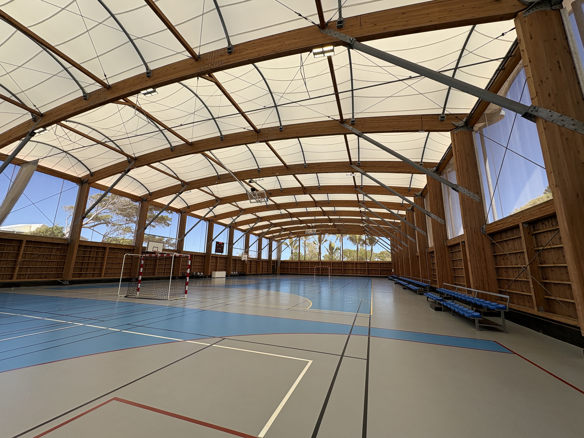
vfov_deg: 85.7
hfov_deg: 102.1
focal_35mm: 14
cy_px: 219
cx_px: 292
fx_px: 236
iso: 40
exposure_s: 1/515
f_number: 2.2
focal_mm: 2.22
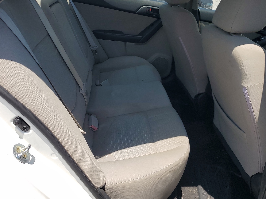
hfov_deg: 55.3
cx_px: 141
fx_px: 254
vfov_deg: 42.7
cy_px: 79
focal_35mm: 33
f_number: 1.5
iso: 50
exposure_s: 1/2500
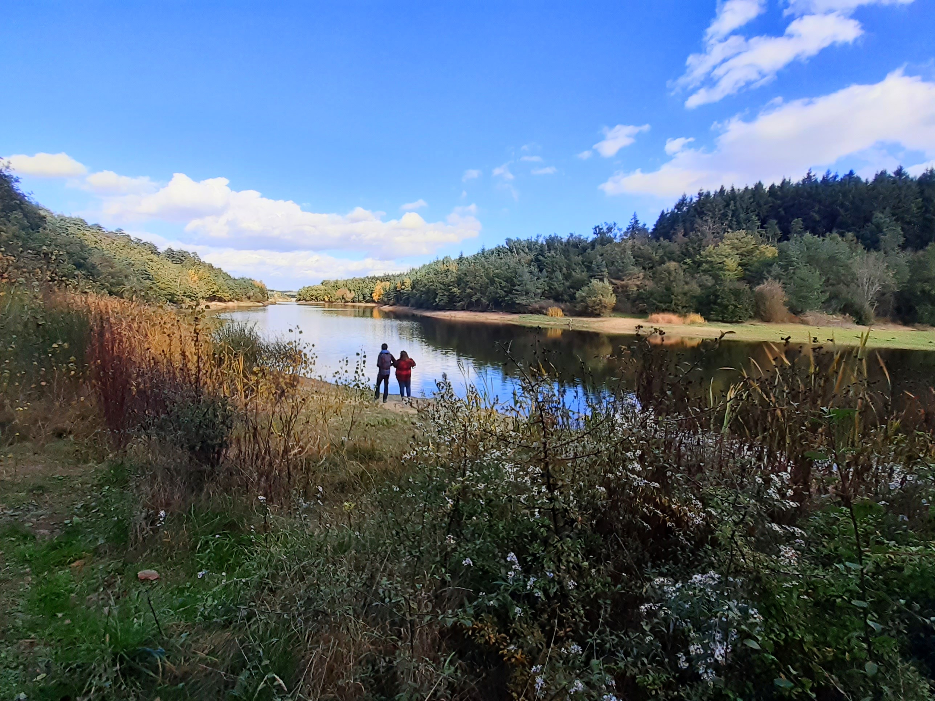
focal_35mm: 13
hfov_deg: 106.2
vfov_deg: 89.9
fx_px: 351
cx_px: 468
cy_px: 350
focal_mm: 1.13
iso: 40
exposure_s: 1/722
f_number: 2.2
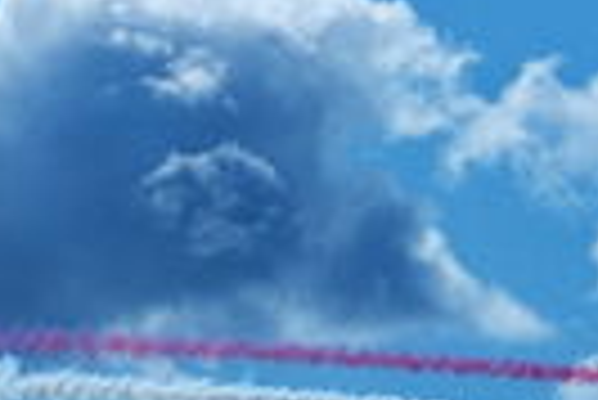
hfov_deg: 3.2
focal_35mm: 650
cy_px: 587
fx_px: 10817
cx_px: 668
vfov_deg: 2.1
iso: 400
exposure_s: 1/1000
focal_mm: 145
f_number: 16
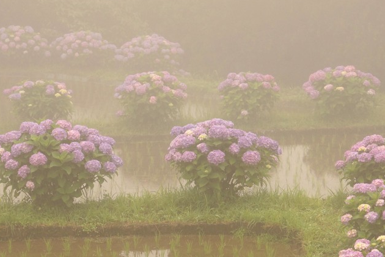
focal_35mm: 182
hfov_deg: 11.3
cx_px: 255
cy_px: 199
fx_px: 1946
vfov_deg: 7.5
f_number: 9
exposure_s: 1/320
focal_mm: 75
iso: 400
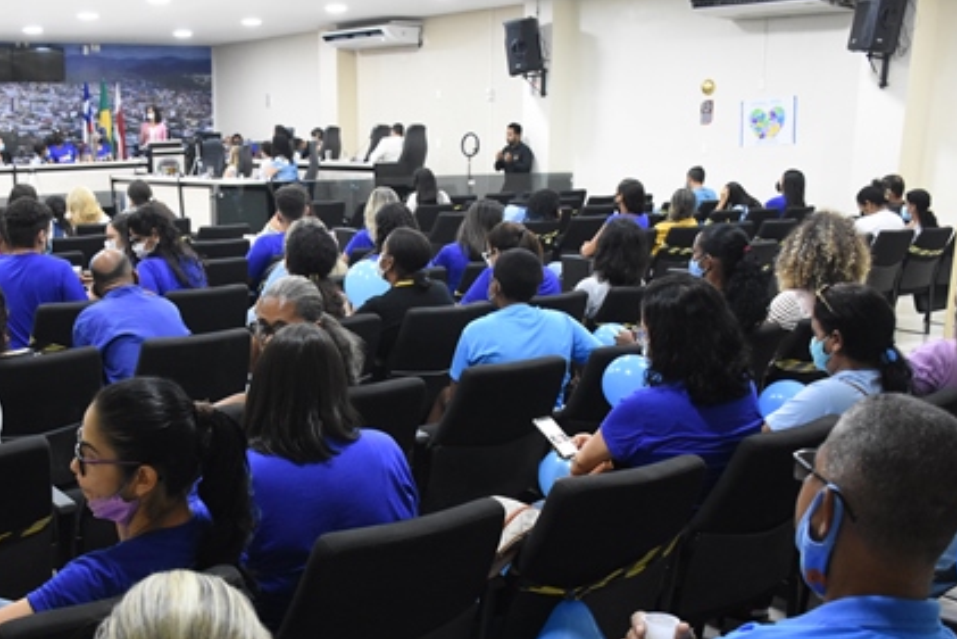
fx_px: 1090
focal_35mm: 41
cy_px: 467
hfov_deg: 46.7
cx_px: 321
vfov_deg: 32.1
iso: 3200
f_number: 4.5
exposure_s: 1/60
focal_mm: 18
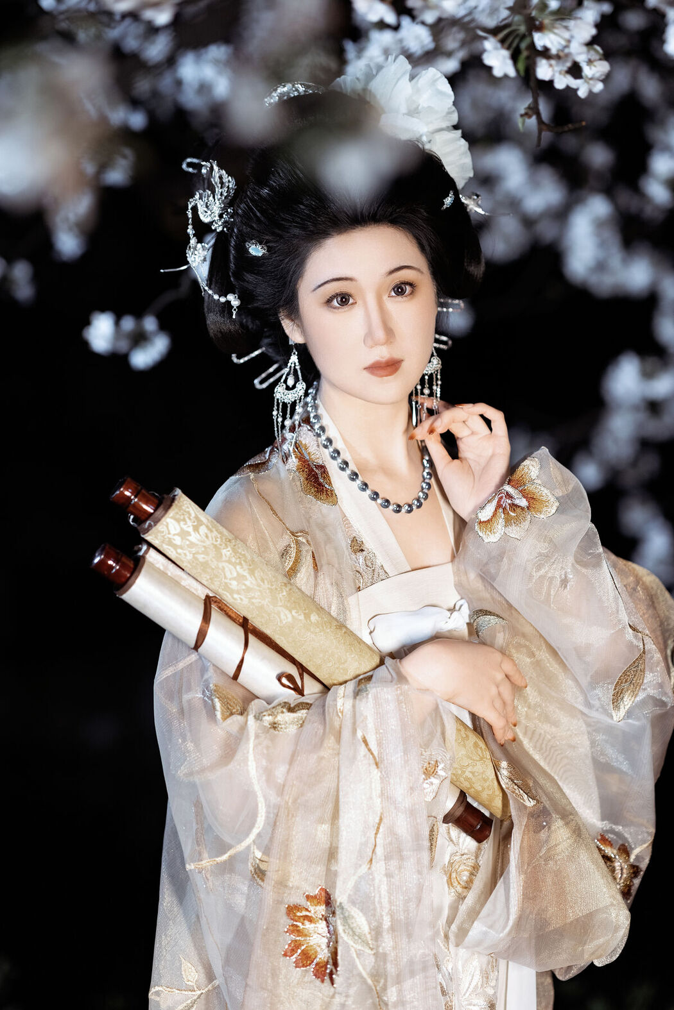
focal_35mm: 85
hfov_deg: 16.1
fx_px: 2387
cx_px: 337
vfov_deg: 23.9
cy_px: 505
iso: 320
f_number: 2
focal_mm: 85
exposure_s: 1/160
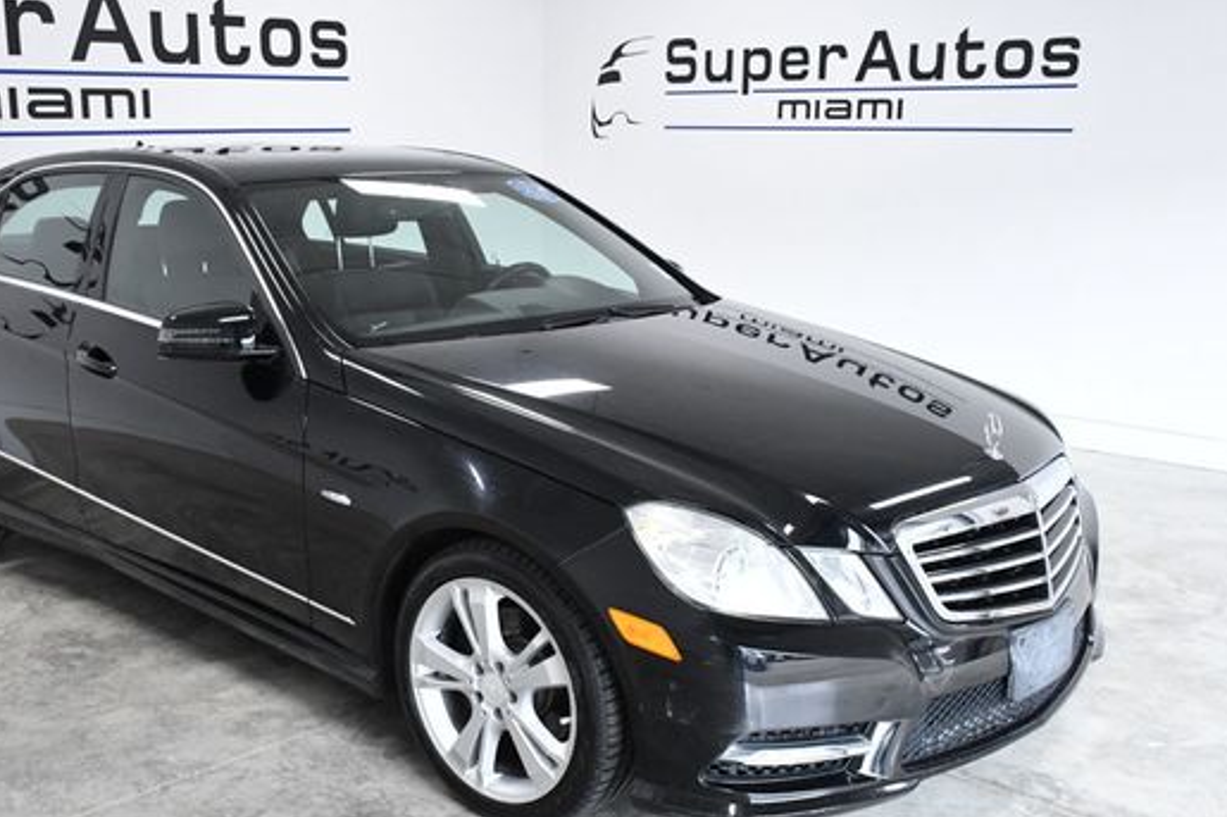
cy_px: 467
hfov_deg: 47.3
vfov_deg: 32.6
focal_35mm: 41
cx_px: 519
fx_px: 1397
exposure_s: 1/250
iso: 2500
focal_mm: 22
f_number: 8
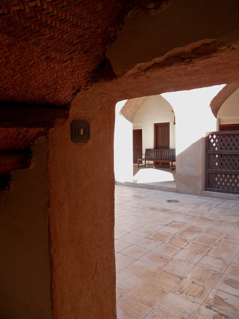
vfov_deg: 71.6
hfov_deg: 56.8
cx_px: 120
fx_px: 221
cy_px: 160
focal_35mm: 24
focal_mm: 3.9
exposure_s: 1/125
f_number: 3.2
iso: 80
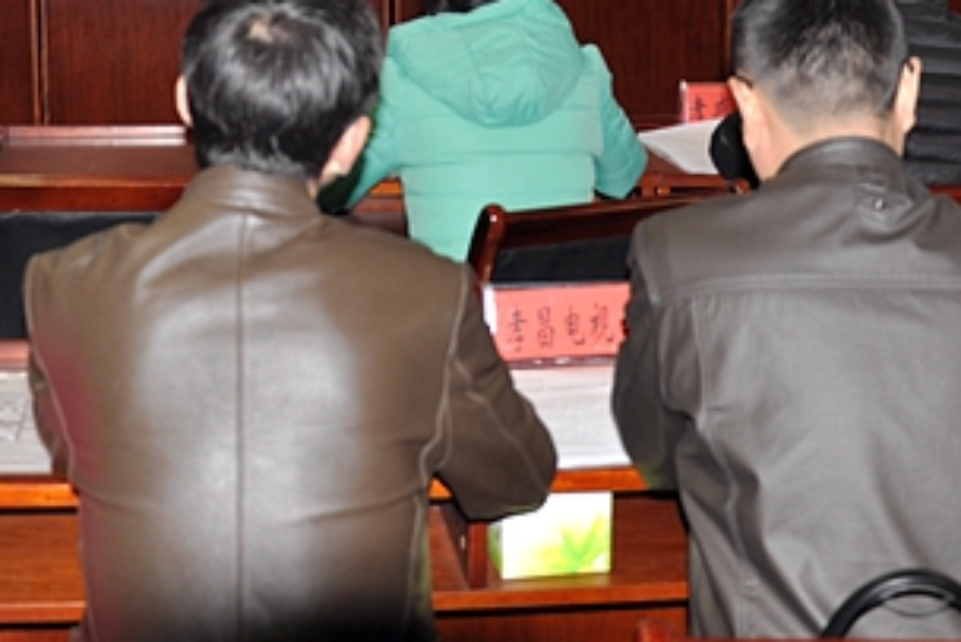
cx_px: 319
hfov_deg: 28.3
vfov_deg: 18.8
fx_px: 1896
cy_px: 17
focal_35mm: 71
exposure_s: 1/60
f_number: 3.8
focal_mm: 24
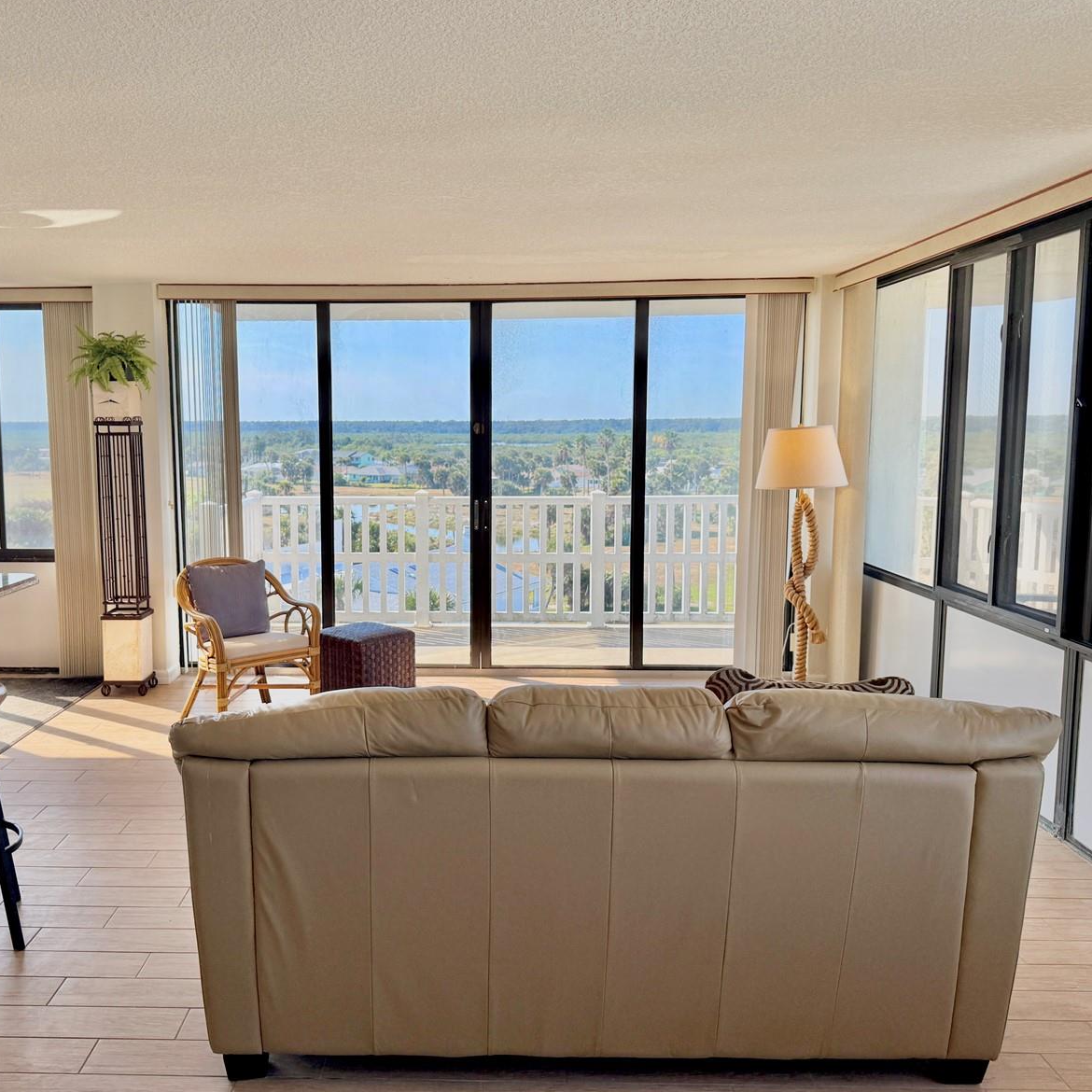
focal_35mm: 29
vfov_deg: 55.6
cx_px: 437
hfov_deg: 55.2
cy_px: 539
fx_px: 1035
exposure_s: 1/551
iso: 100
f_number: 1.78
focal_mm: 6.76
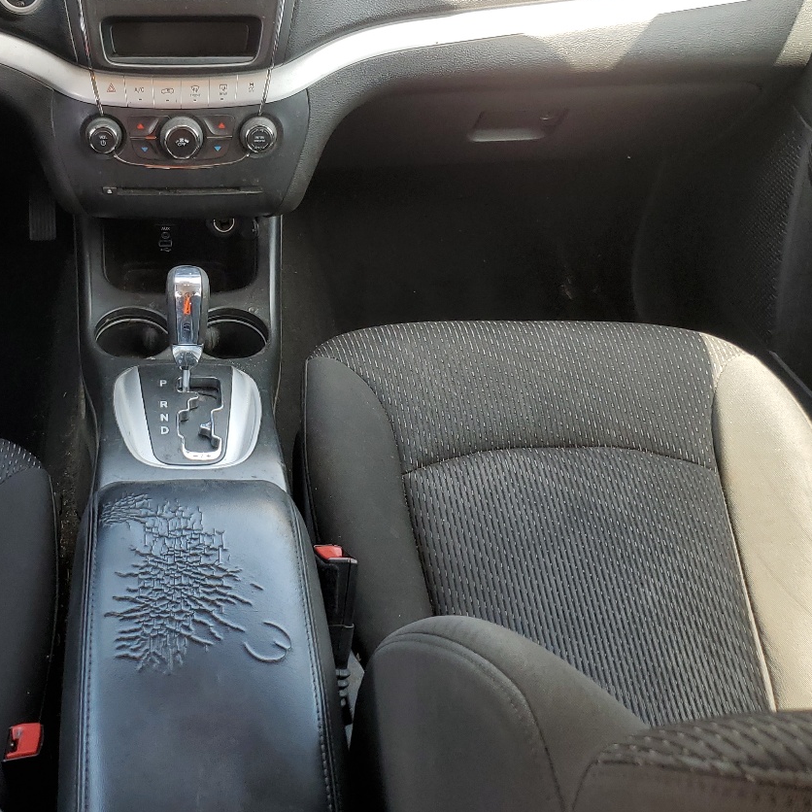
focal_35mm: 44
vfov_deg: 37.7
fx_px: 1168
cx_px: 181
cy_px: 235
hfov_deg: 37.2
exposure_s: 1/192
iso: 50
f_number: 1.5
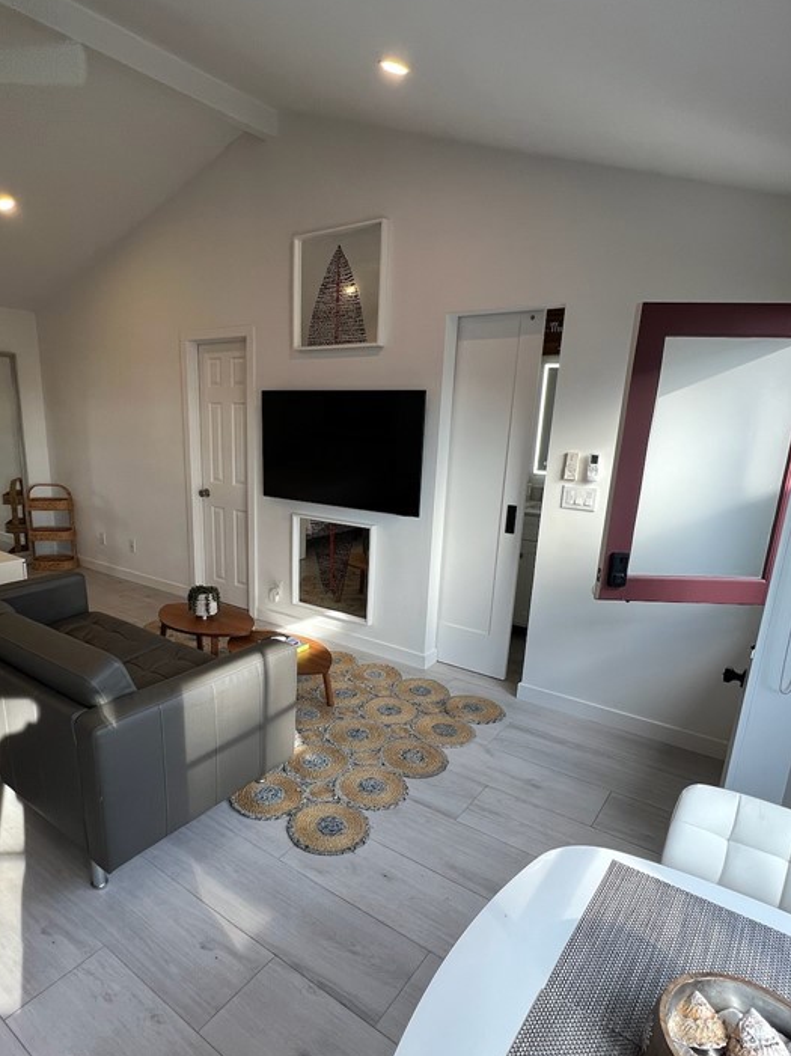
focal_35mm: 19
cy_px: 580
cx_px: 312
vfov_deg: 84.4
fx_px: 579
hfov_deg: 67.9
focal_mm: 1.57
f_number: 1.8
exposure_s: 1/120
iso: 64
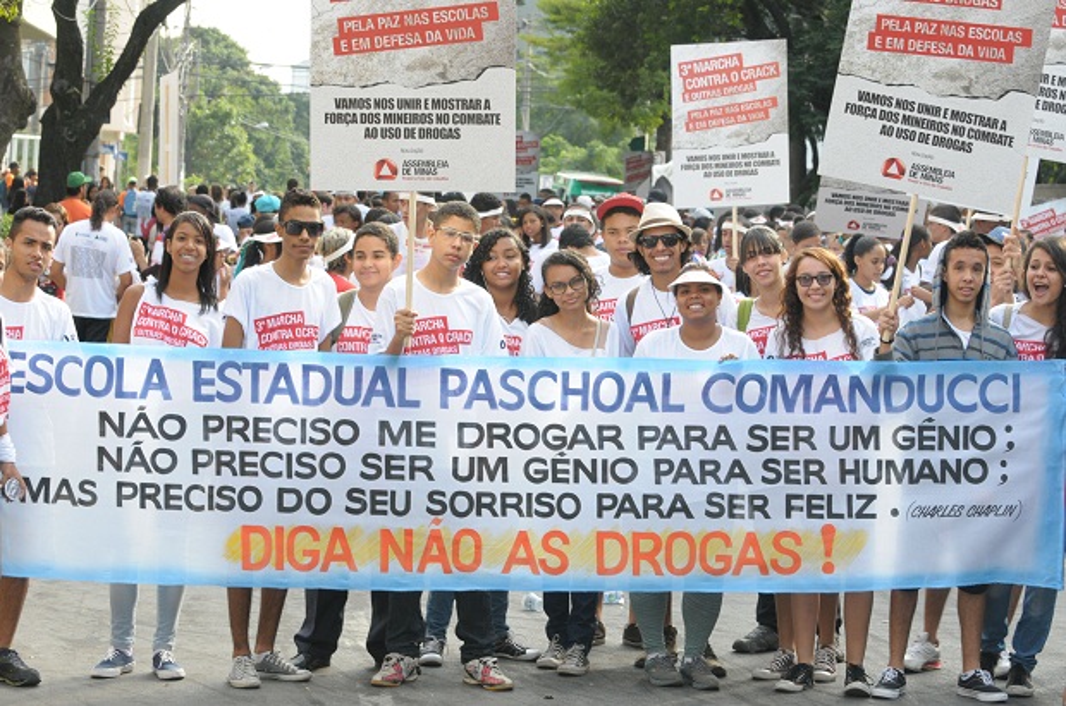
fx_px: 3104
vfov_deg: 13.0
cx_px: 533
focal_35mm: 105
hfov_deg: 19.5
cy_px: 353
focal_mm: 70
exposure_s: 1/80
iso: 320
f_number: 7.1
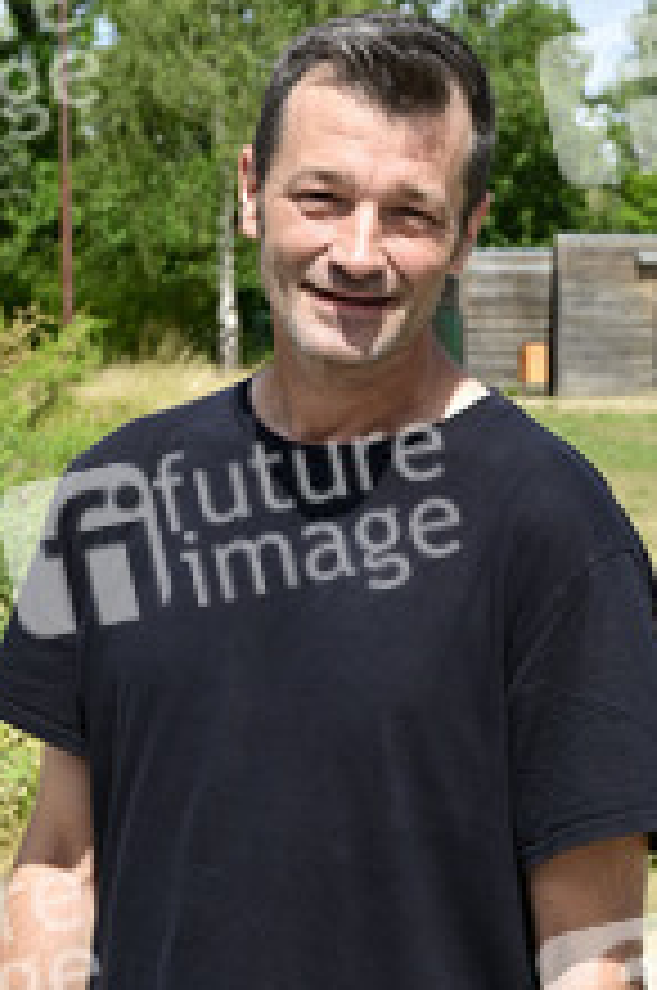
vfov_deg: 22.7
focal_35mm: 89
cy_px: 756
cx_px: 360
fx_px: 2444
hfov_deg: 15.3
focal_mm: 49
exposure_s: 1/200
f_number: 9
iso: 100
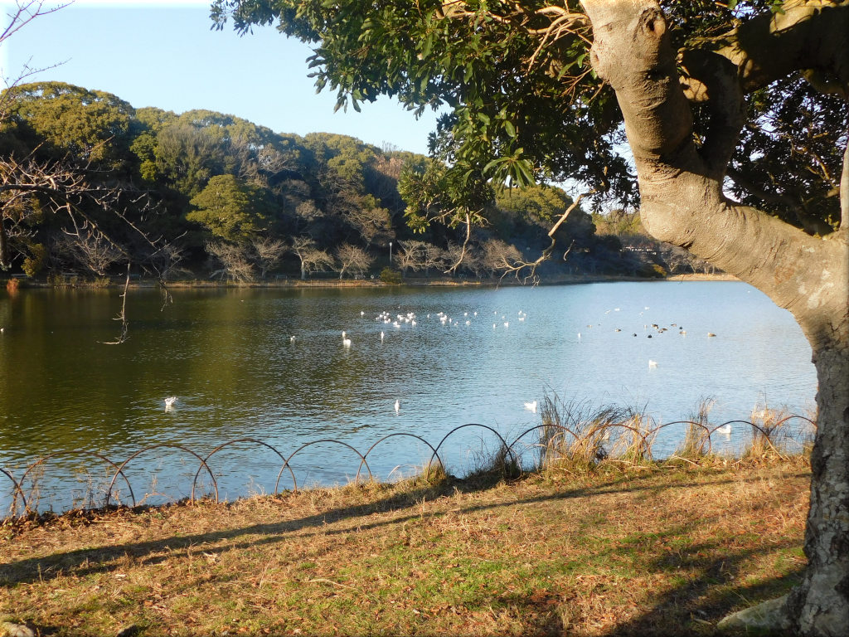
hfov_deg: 51.4
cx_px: 424
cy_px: 318
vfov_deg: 39.7
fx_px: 883
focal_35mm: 36
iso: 125
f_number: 3.5
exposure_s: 1/500
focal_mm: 6.3
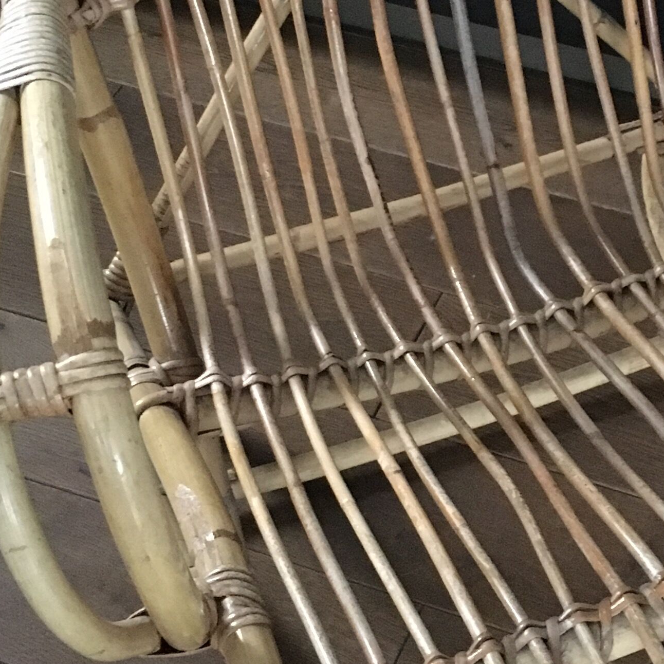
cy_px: 222
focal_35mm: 80
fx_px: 1736
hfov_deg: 21.4
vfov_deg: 21.6
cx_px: 519
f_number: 2.2
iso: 400
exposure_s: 1/17
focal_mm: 4.15
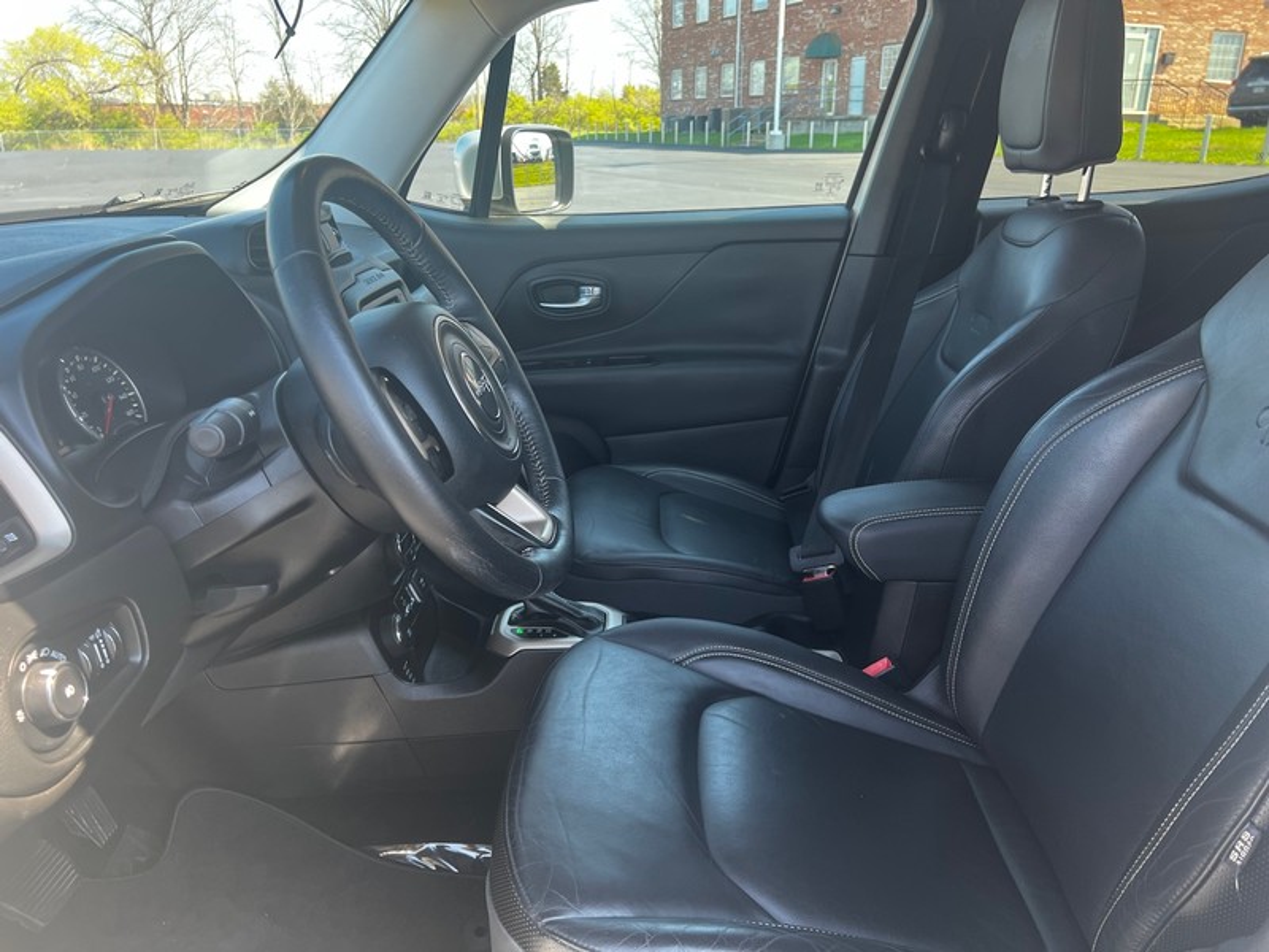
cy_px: 476
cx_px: 634
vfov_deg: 53.1
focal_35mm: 26
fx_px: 953
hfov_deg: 67.3
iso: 50
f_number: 1.5
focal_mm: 5.7
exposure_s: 1/171
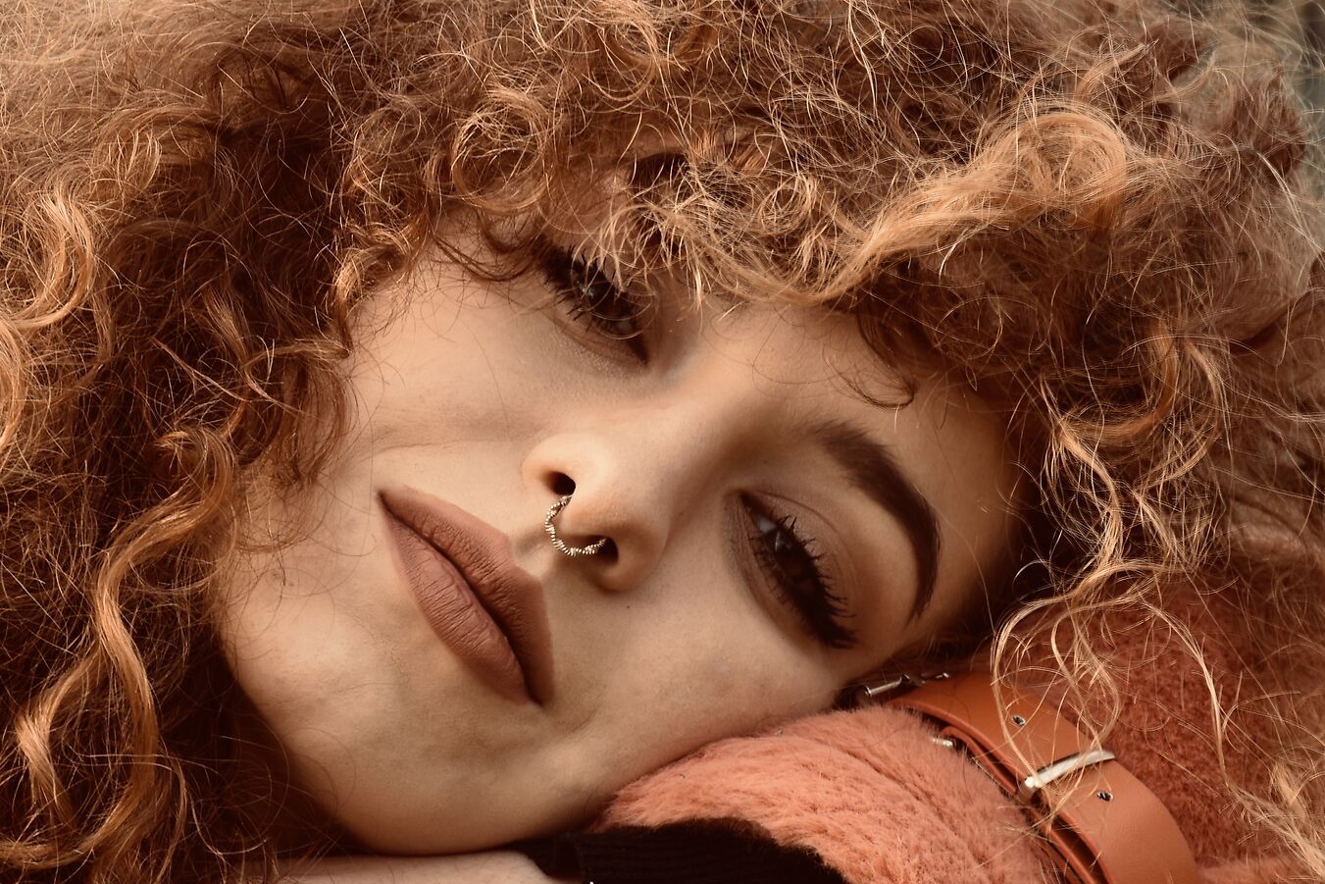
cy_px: 396
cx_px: 330
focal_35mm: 200
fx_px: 7357
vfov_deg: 6.9
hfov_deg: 10.3
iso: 140
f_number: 9
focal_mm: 75
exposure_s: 1/60
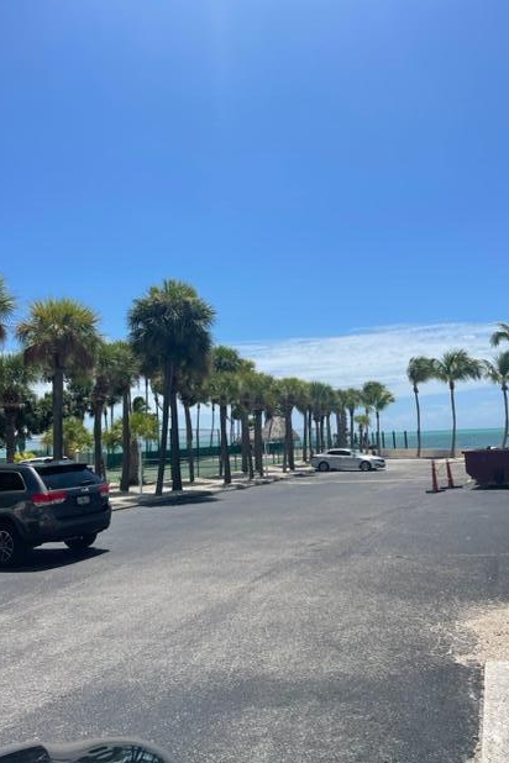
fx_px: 594
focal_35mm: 28
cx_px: 280
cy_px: 385
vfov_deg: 65.5
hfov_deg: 46.3
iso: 32
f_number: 1.6
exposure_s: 1/6897
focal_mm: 4.2
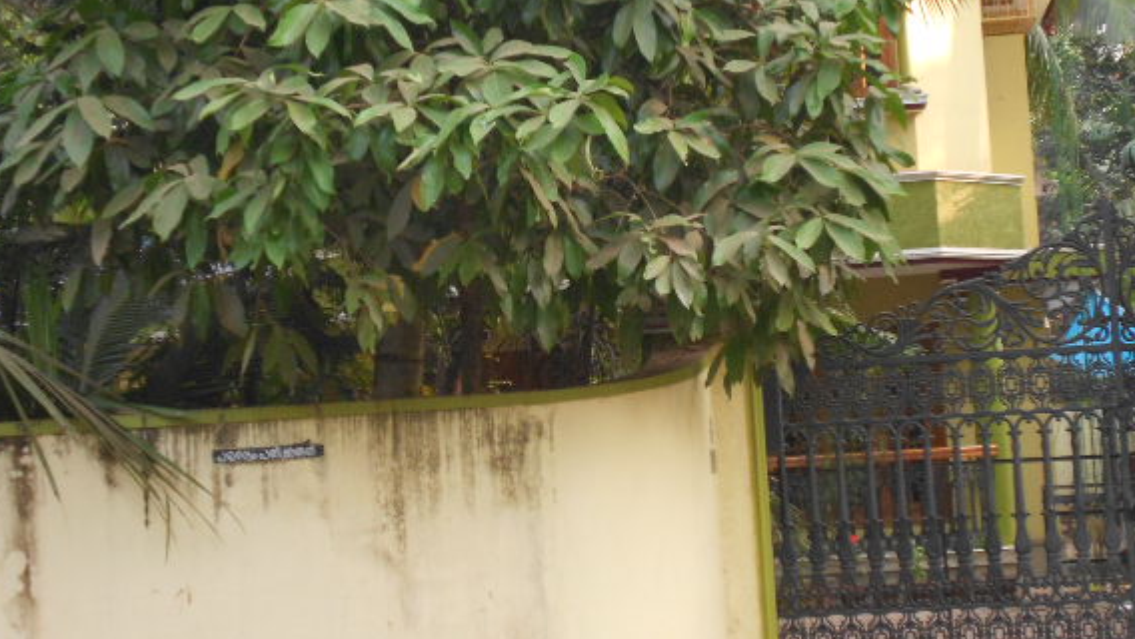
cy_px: 312
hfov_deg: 26.2
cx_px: 611
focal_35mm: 81
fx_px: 2439
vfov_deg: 14.9
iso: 320
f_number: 5.3
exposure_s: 1/60
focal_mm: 11.8
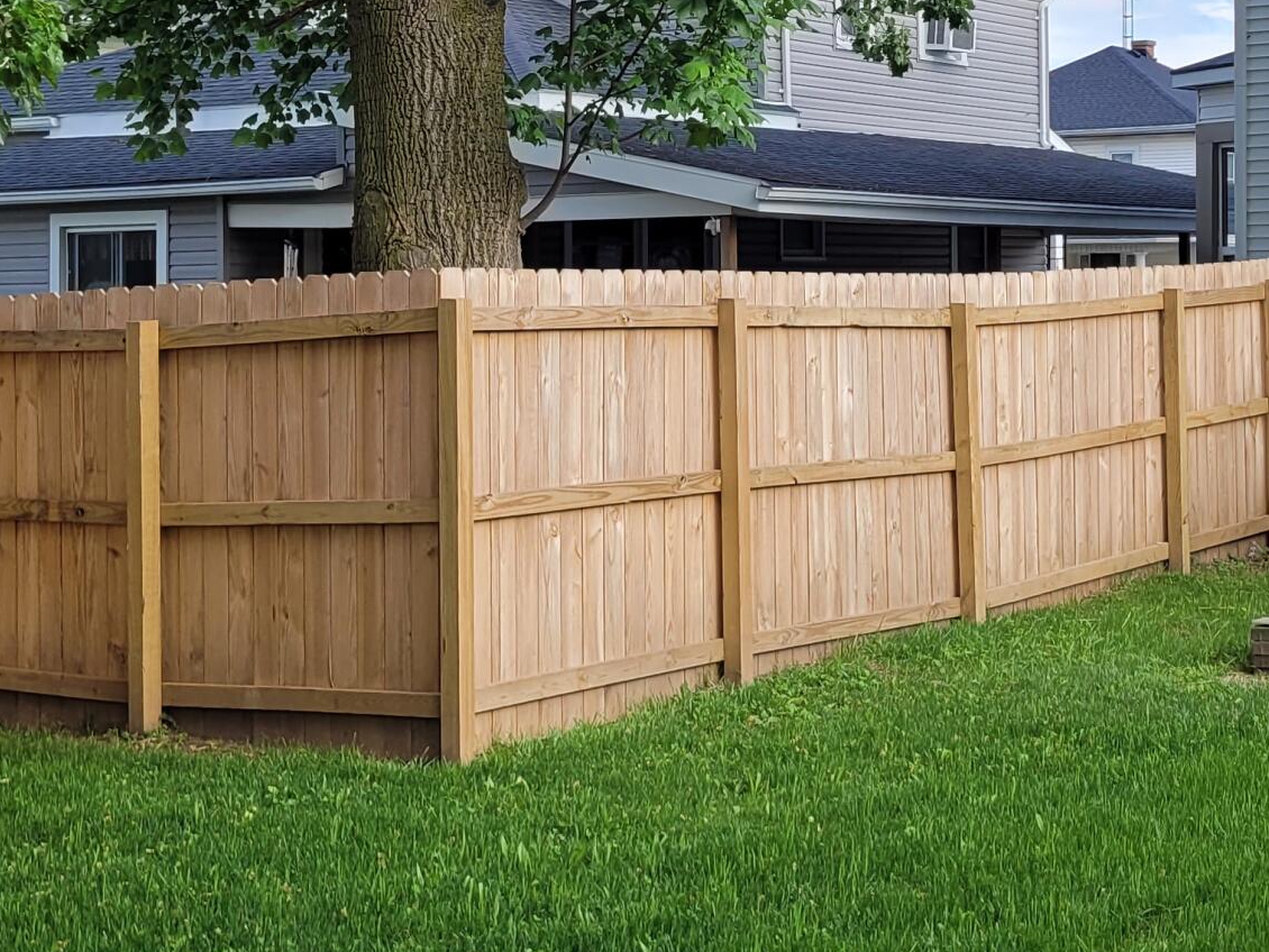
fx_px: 2530
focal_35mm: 69
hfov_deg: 28.0
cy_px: 340
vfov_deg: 21.3
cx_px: 802
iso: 40
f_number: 1.8
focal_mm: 5.4
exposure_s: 1/767
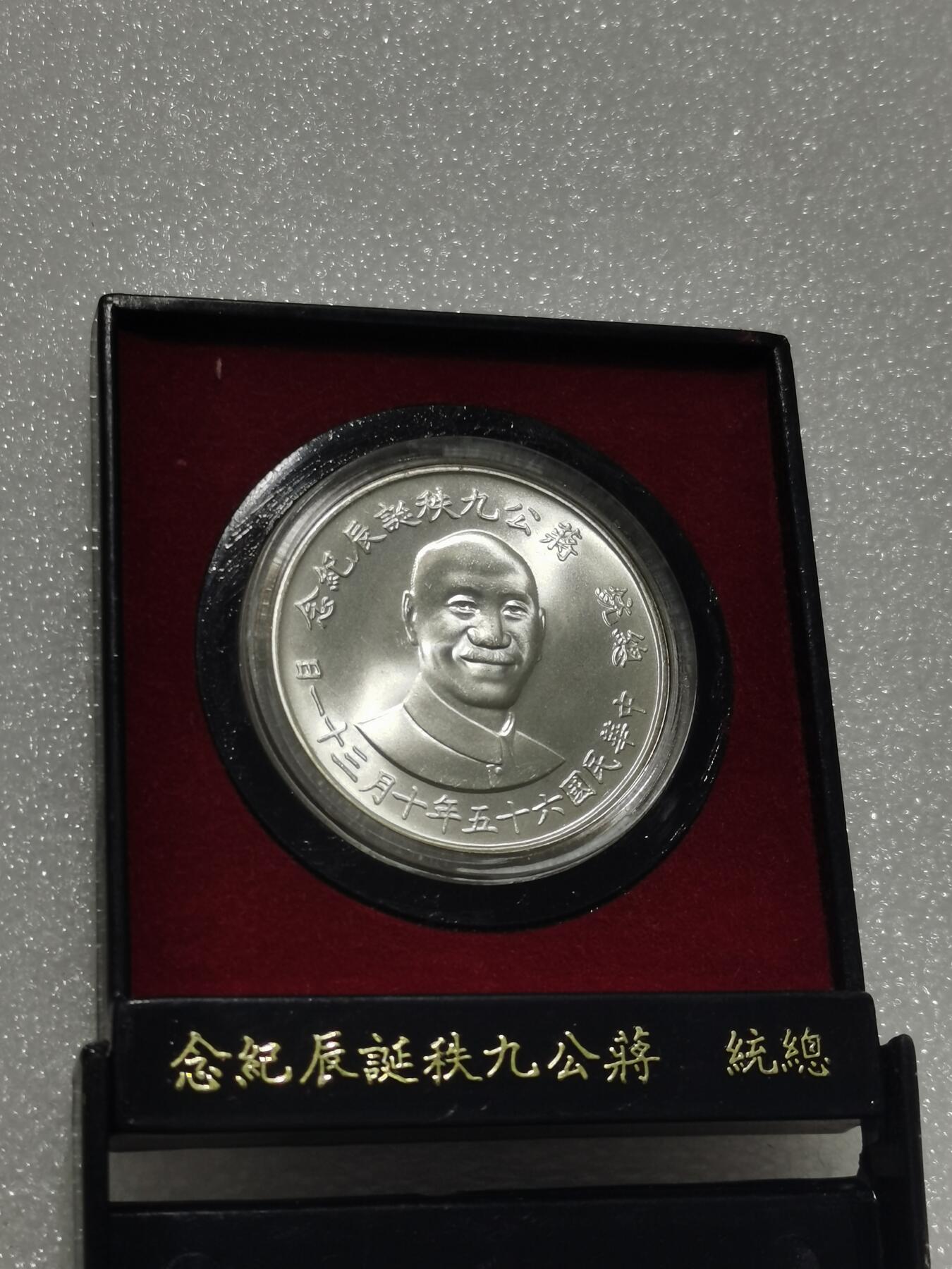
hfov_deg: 21.9
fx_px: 2457
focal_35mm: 67
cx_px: 476
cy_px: 634
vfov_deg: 29.0
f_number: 1.8
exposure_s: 1/138
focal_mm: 5.58
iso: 50
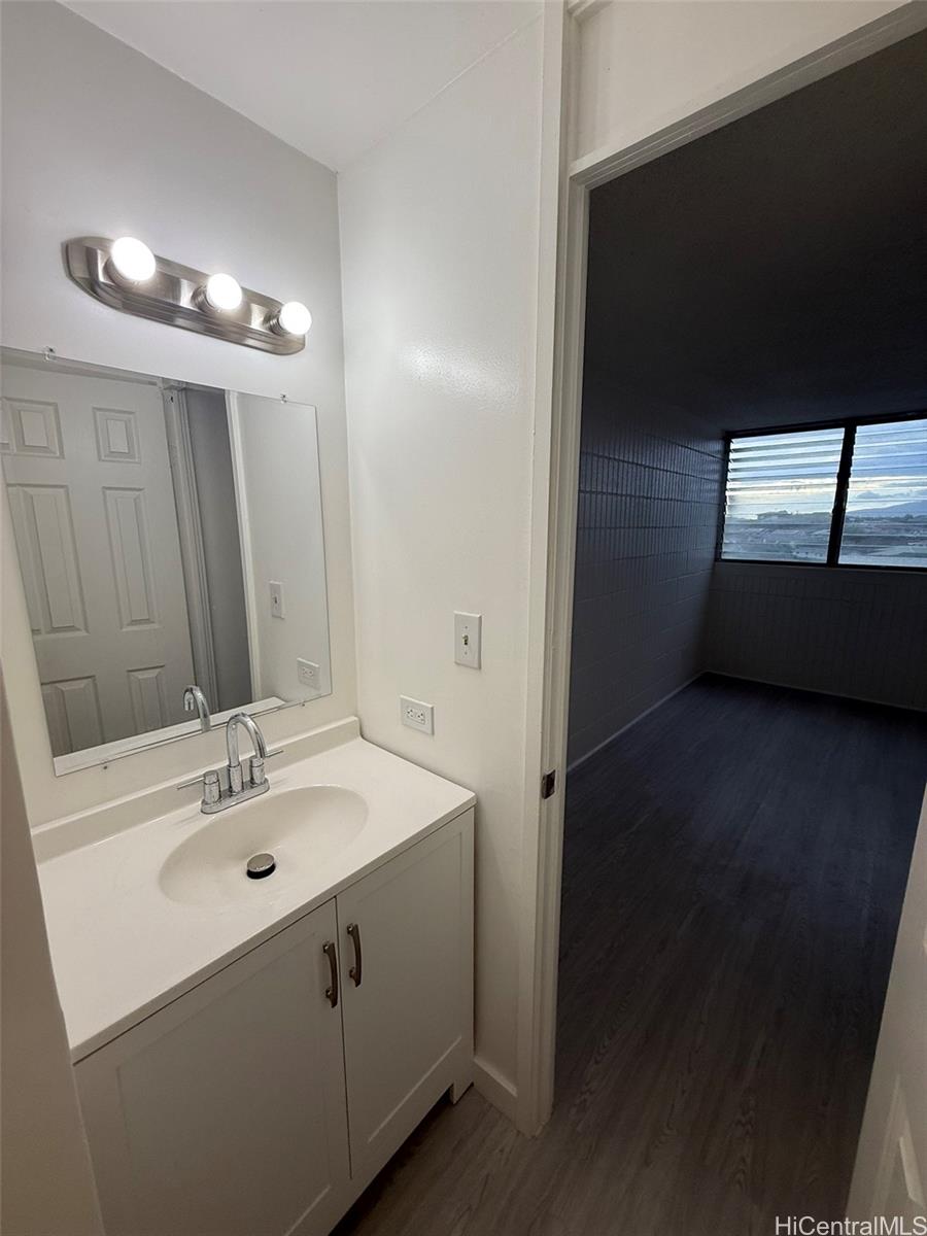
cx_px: 464
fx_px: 500
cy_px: 618
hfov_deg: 85.7
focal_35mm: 14
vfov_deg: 102.1
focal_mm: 2.22
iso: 50
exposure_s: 1/201
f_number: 2.2
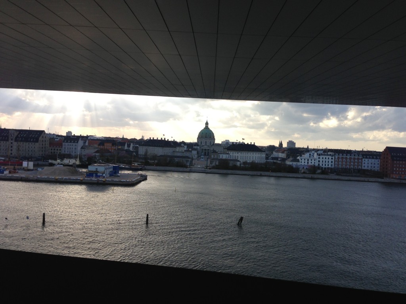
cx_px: 203
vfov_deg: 42.9
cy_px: 152
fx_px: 387
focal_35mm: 33
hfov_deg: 55.4
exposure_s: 1/669
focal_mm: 4.13
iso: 50
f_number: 2.4
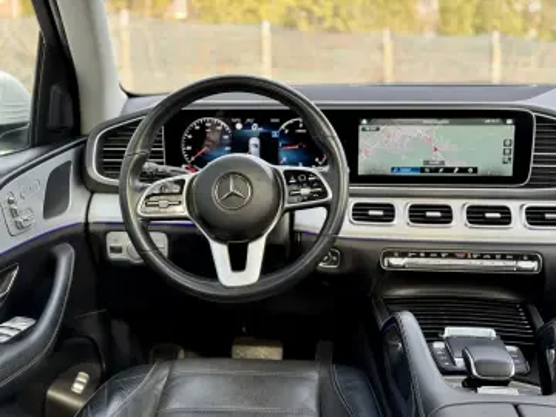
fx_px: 771
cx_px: 278
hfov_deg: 39.7
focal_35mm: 48
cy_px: 208
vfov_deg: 30.3
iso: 64
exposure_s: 1/255
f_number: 1.78
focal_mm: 6.76
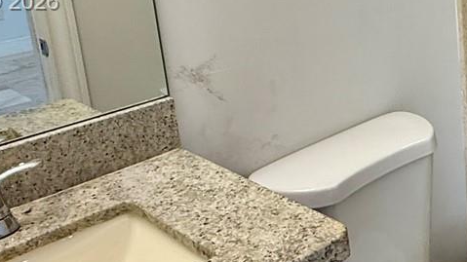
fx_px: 631
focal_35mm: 51
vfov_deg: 22.6
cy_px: 3
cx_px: 535
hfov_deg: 34.1
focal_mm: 2.22
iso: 200
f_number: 2.2
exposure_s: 1/120
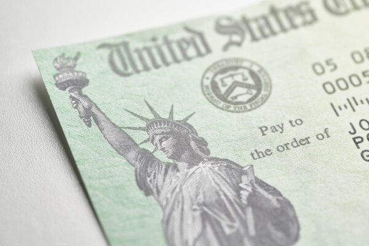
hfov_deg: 20.4
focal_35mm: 100
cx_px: 184
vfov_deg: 13.7
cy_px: 123
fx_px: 1025
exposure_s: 1/80
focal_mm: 100
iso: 100
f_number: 5.6
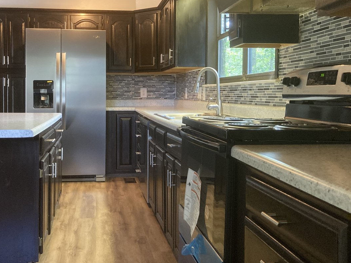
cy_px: 104
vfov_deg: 35.8
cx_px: 136
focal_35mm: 40
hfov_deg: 46.4
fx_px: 406
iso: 320
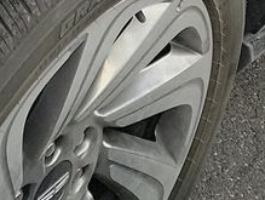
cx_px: -41
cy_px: -368
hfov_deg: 11.1
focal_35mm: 175
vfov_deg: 7.6
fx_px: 1342
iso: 50
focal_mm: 6.7
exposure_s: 1/125
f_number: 1.8
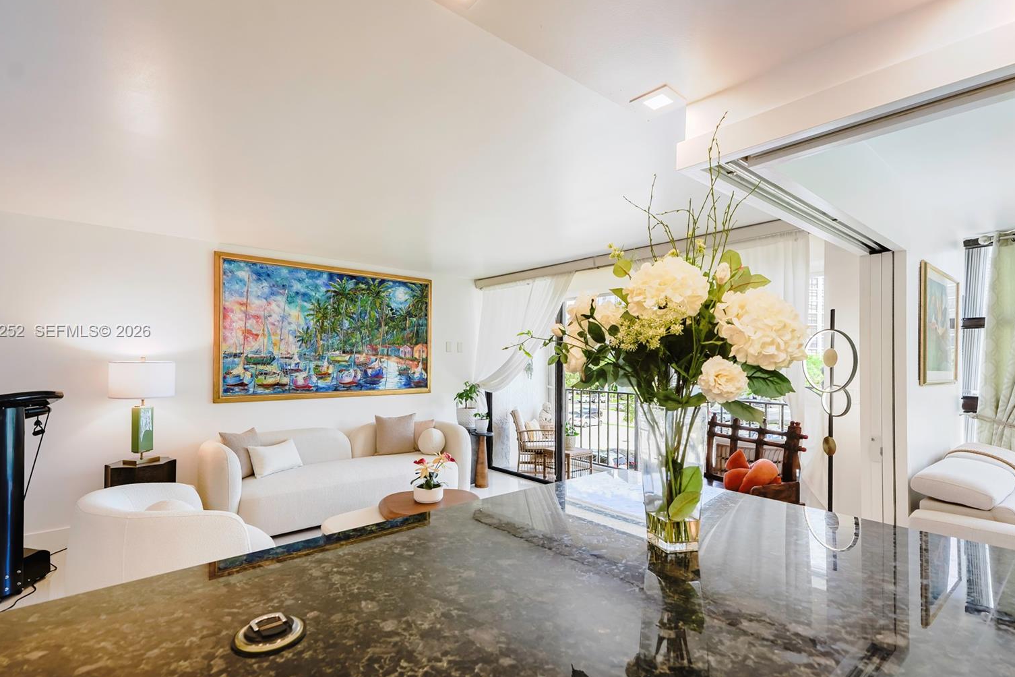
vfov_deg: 70.4
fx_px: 479
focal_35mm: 17
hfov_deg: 93.2
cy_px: 332
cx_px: 479
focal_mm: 16
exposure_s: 1/800
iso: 640
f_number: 5
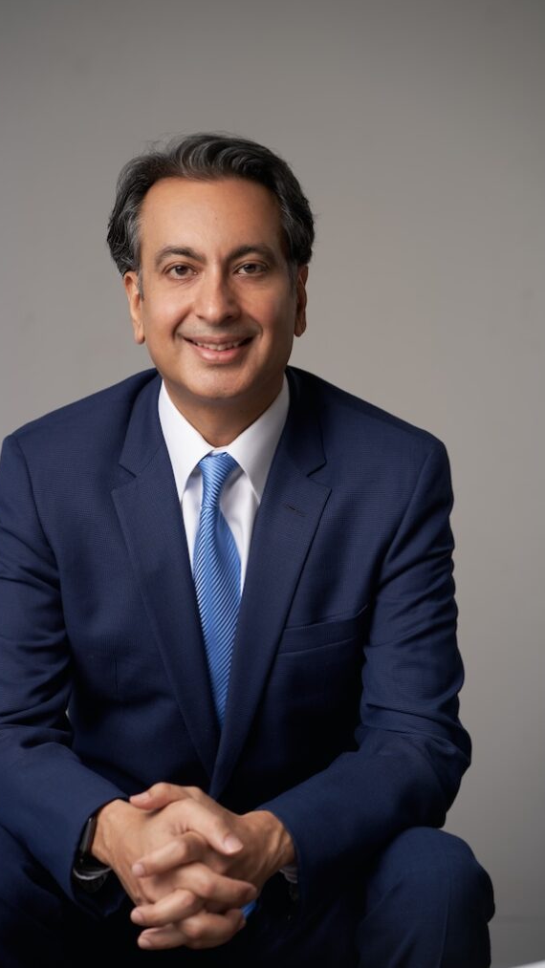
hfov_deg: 13.4
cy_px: 486
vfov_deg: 23.7
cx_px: 222
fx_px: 2312
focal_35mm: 90
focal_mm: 85
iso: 50
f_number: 4
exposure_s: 1/250
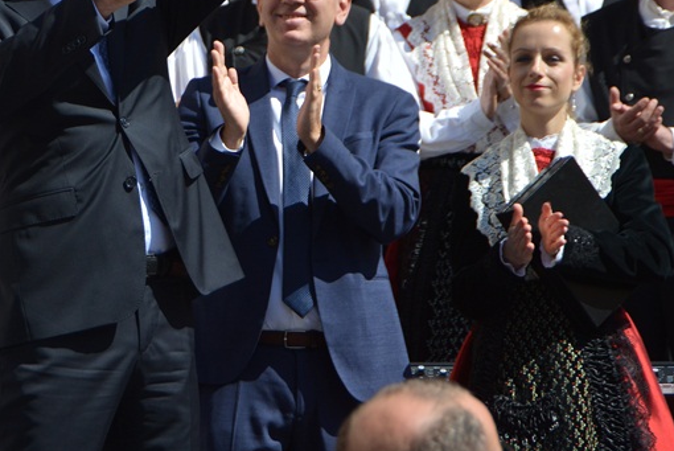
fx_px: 3373
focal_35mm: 180
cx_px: 107
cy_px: 81
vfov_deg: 7.6
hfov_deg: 11.4
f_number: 5.6
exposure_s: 1/2000
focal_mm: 102
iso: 400
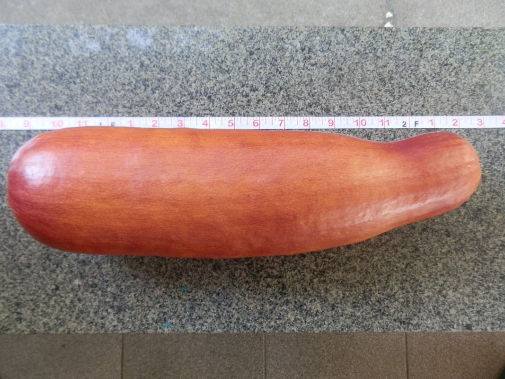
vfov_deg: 49.7
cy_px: 190
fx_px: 408
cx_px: 252
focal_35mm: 28
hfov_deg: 63.4
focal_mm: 5
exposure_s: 1/25
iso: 200
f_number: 3.1
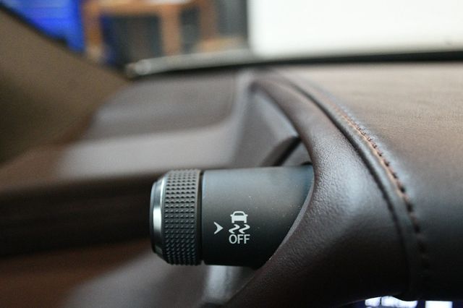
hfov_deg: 41.1
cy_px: 154
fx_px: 617
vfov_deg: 28.0
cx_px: 232
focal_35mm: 48
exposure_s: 1/60
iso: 5600
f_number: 4.8
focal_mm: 32
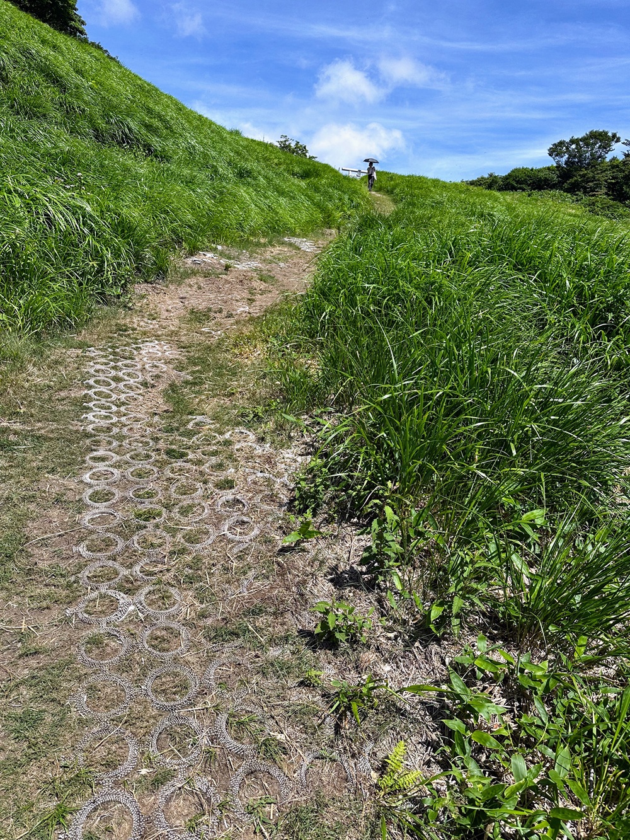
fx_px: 582
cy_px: 420
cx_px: 315
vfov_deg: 71.6
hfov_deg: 56.8
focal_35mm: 24
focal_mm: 6.86
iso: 80
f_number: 1.78
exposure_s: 1/3597
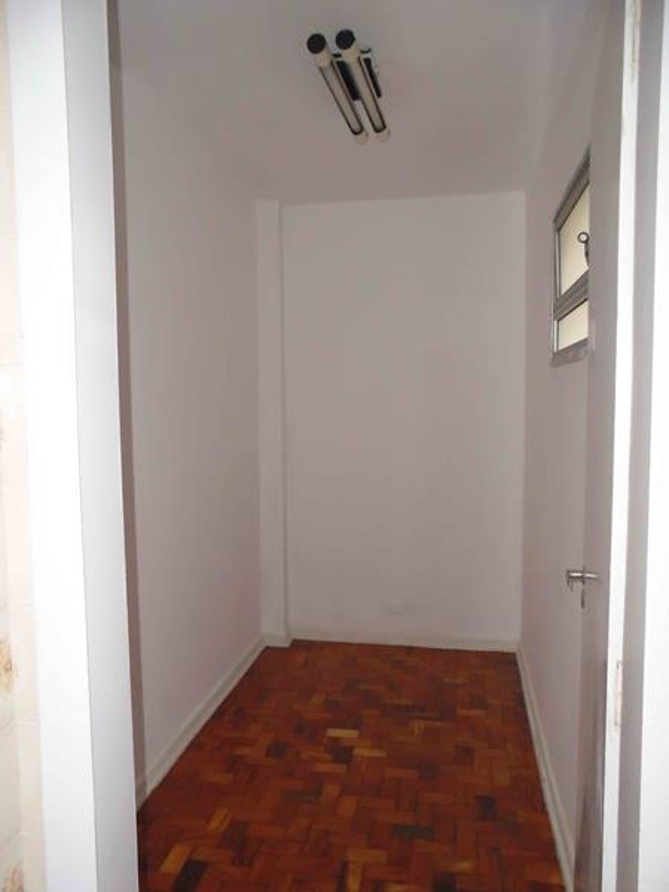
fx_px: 670
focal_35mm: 26
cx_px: 334
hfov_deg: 53.1
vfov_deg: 67.3
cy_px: 446
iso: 400
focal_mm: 4.6
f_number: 3.5
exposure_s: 1/30
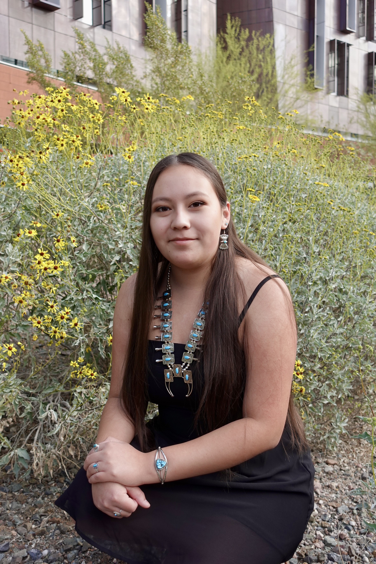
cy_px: 282
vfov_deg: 53.1
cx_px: 188
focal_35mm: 36
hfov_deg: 36.9
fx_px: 564
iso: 125
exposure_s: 1/320
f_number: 2.8
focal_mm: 13.76
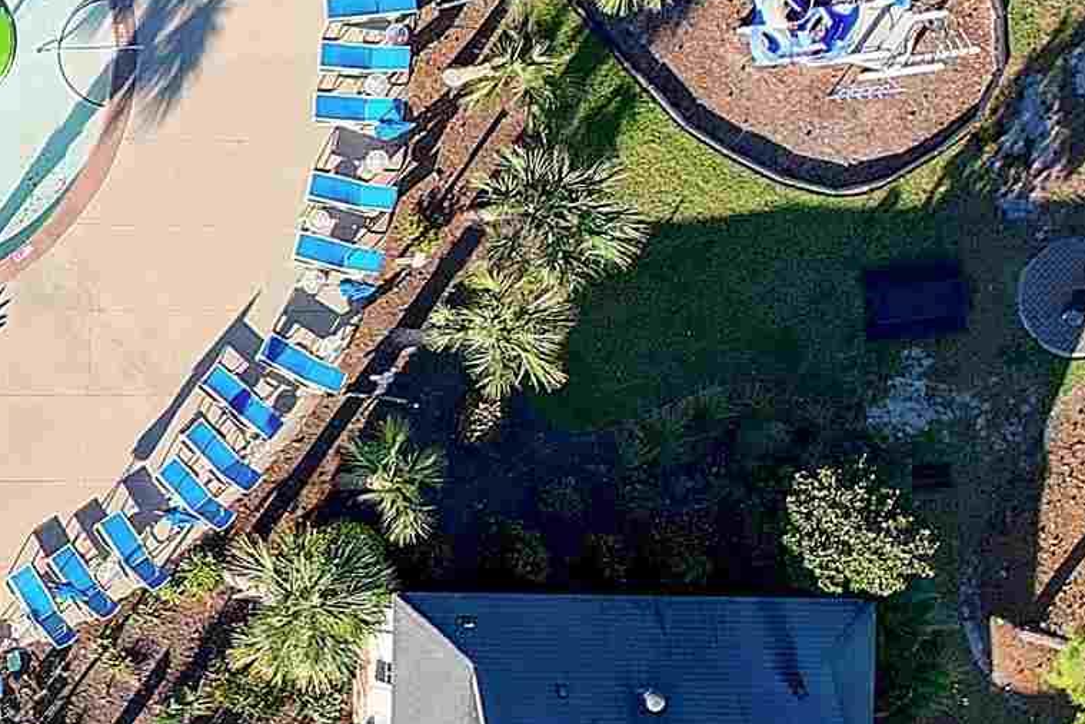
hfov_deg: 18.4
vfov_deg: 15.3
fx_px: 2682
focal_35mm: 89
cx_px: -826
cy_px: 282
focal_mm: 8.4
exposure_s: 1/120
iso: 100
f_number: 2.8
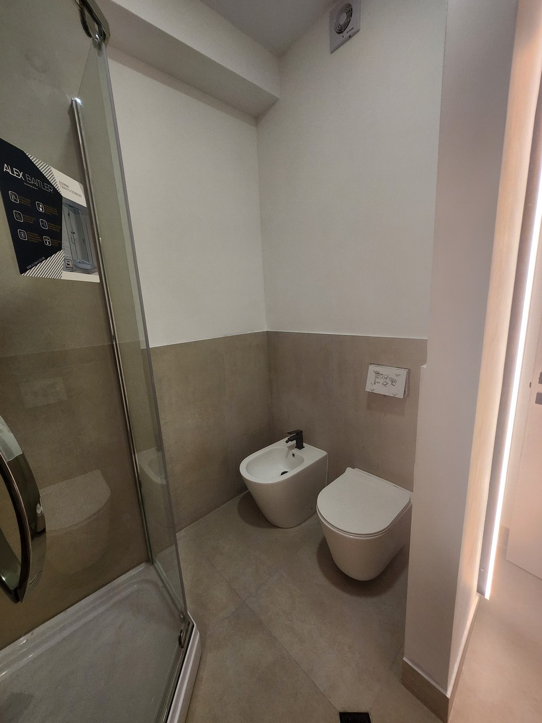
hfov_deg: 89.9
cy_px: 362
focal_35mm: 13
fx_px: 271
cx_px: 271
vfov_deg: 106.2
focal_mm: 1.74
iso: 125
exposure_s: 1/50
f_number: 2.2
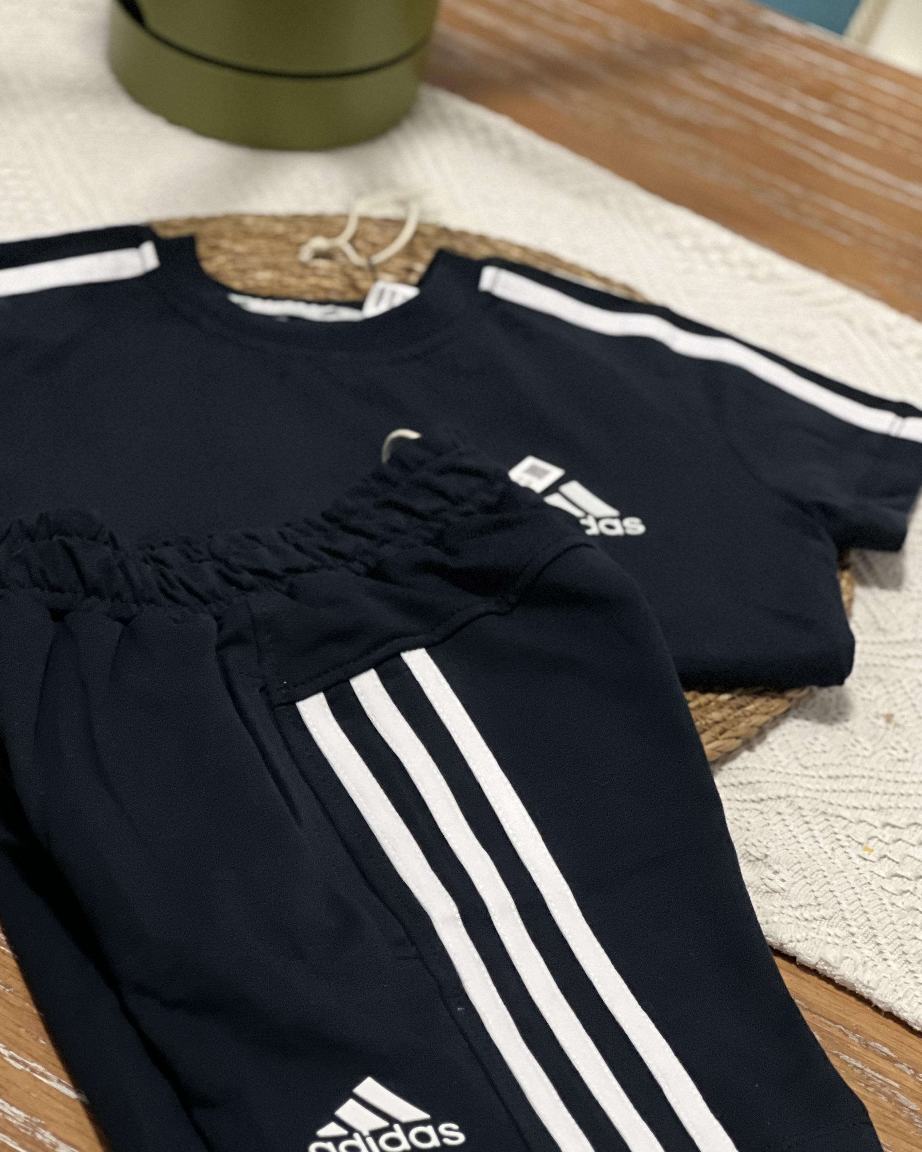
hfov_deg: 14.7
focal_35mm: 105
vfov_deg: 18.3
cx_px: 338
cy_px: 661
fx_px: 3581
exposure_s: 1/20
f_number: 2.8
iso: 400
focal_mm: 9
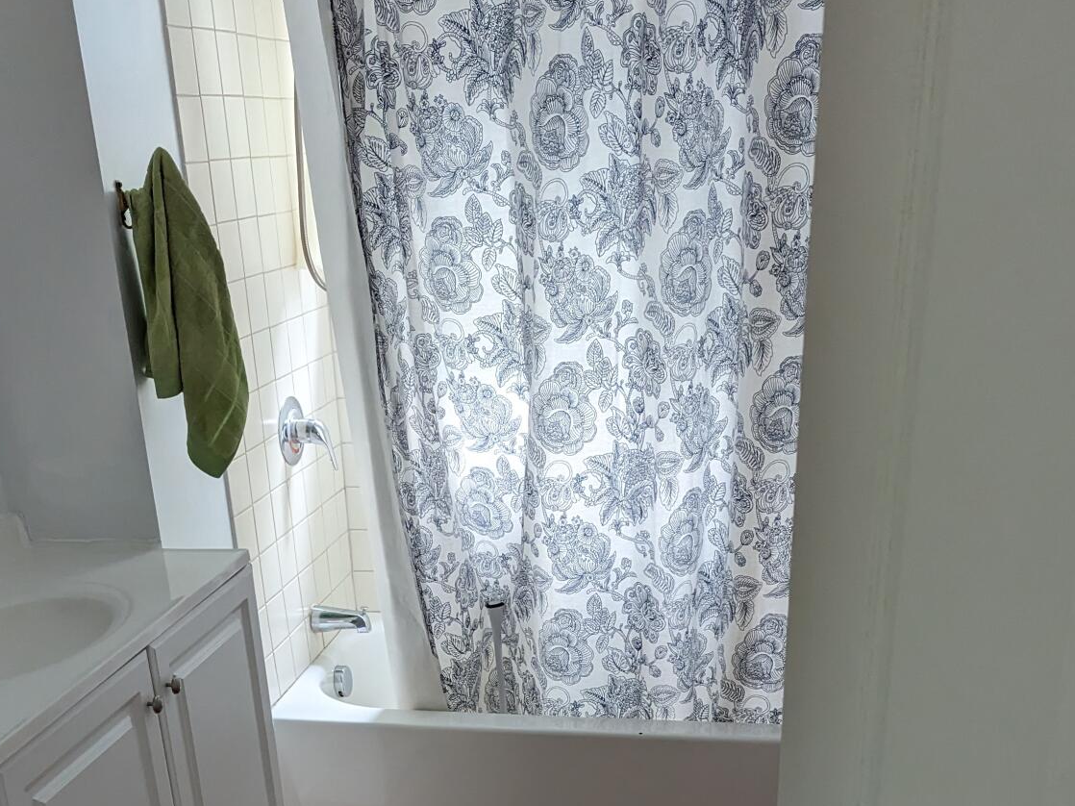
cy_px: 771
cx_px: 431
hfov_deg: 43.6
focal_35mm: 43
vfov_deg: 31.5
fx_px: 1335
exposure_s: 1/167
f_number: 1.85
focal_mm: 6.81
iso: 724
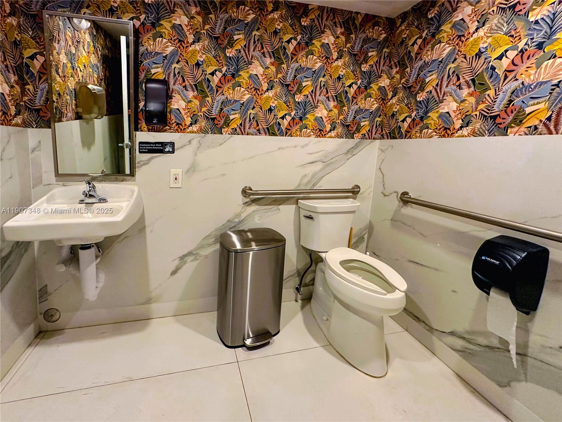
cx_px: 281
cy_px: 211
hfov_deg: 102.1
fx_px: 227
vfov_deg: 85.7
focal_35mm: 14
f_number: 2.2
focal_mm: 2.22
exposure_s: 1/60
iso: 400
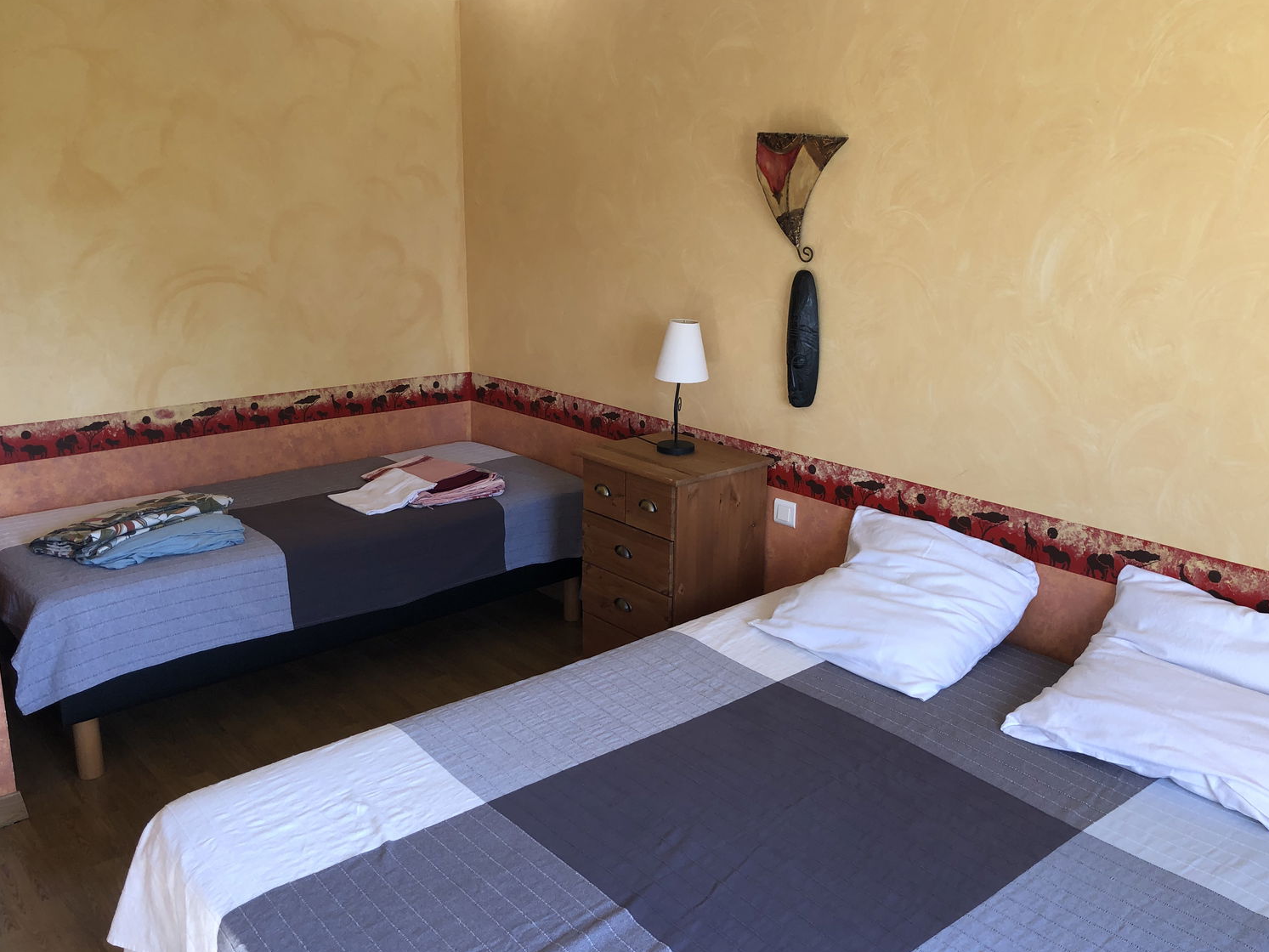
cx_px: 625
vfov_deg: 46.8
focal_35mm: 30
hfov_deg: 60.0
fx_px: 1100
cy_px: 486
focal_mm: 4
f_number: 1.8
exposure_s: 1/120
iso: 64
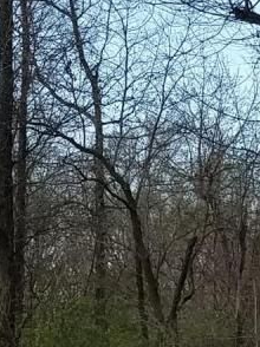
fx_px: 1775
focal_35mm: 177
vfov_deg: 11.0
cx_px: 353
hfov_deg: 8.2
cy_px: 413
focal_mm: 4.2
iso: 50
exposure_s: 1/558
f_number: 1.7
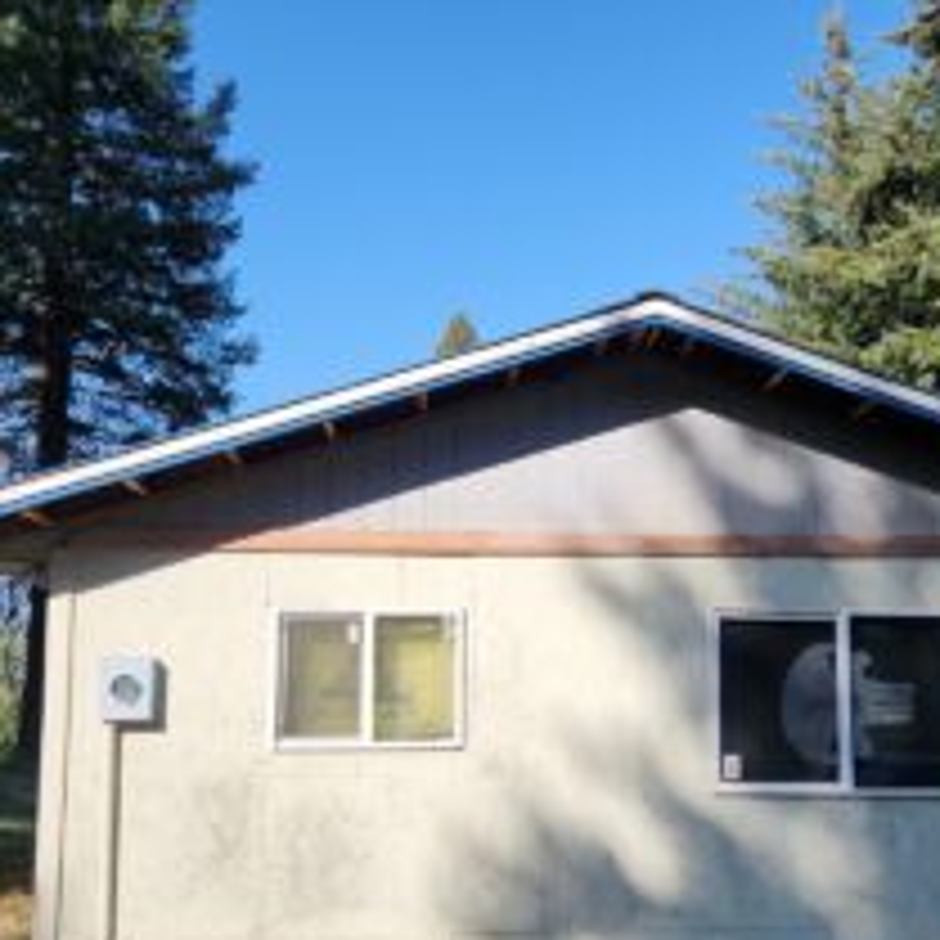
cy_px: 562
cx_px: 535
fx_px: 1198
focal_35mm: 39
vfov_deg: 42.6
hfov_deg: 42.7
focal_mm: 5.4
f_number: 1.8
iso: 20
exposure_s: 1/1238
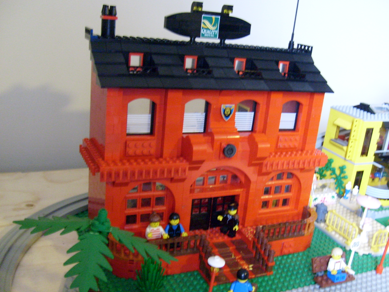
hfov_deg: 47.8
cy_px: 151
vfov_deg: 36.8
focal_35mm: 39
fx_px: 438
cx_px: 214
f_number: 2.8
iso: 200
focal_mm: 5.8
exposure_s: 1/3
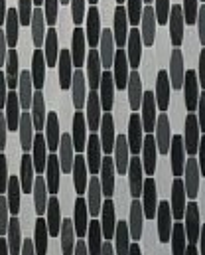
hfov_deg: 9.1
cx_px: -67
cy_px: 34
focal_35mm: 168
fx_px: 1268
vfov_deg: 11.4
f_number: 2.2
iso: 40
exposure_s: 1/30
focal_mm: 4.15
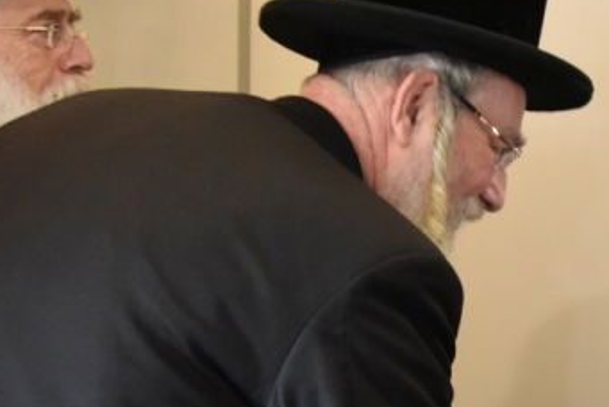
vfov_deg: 18.8
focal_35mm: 72
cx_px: 647
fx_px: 1219
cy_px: 329
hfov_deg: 26.2
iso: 6400
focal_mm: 24
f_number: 6.3
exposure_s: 1/125
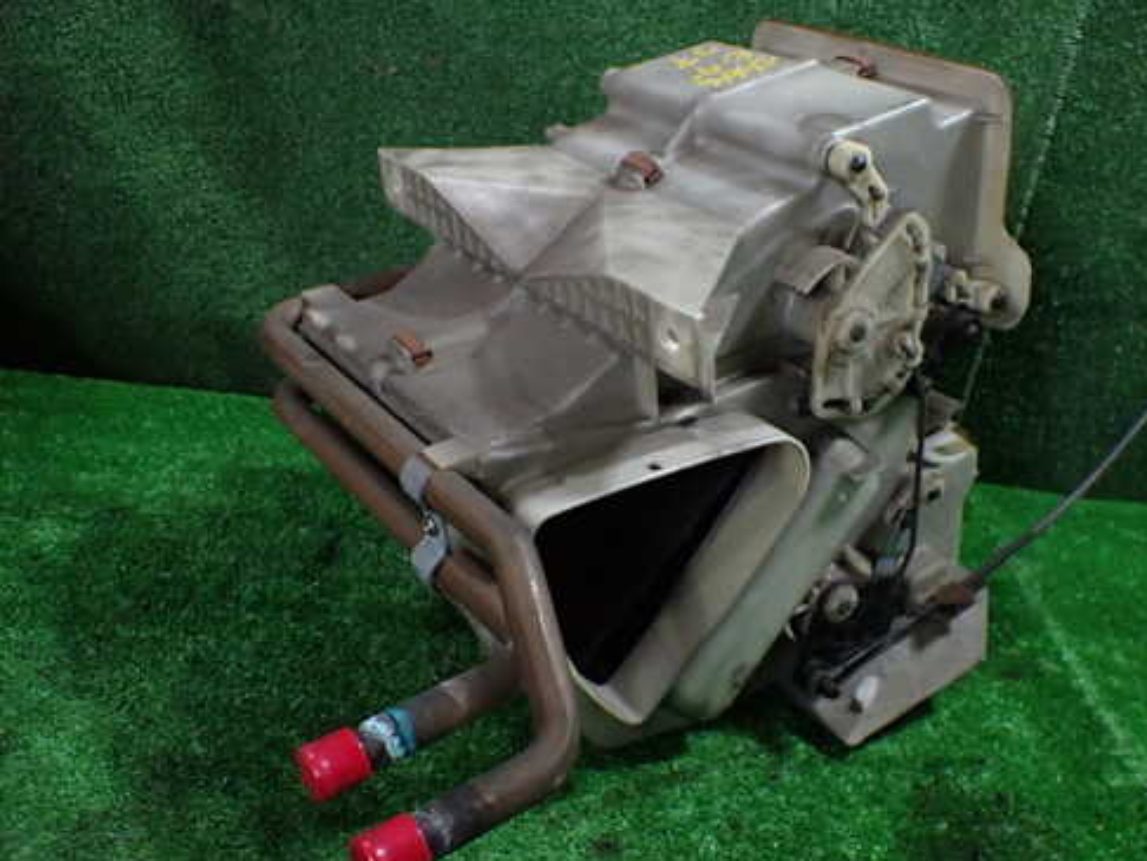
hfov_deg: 50.0
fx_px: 1227
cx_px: 633
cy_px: 455
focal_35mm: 37
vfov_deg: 38.7
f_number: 2.3
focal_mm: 5.4
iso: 640
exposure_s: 1/125
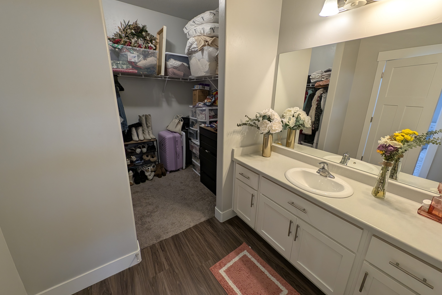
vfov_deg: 85.4
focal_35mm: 13
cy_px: 143
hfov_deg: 108.3
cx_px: 229
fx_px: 160
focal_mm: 2.23
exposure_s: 1/30
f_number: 1.95
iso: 38
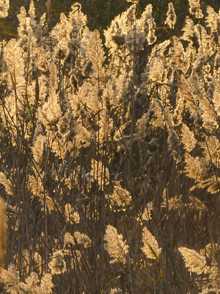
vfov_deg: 1.0
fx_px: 16837
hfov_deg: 0.7
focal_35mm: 1986
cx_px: -283
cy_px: 369
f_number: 8
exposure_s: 1/100
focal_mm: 250
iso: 125
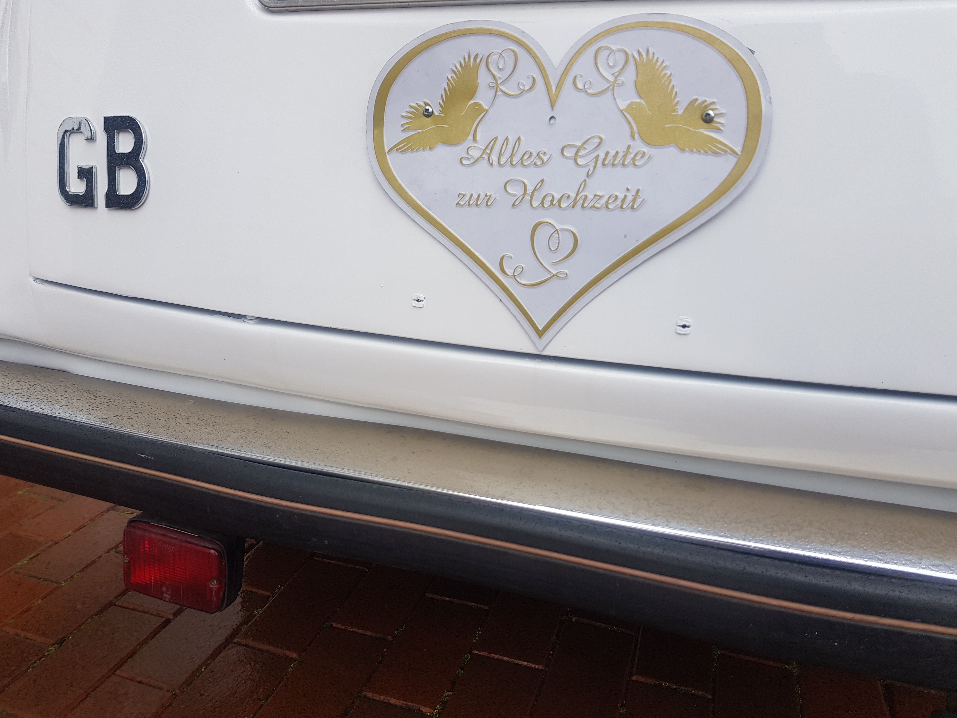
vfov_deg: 53.1
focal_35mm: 26
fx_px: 719
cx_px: 478
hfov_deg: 67.3
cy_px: 359
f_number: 1.7
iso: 40
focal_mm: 4.2
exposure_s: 1/481
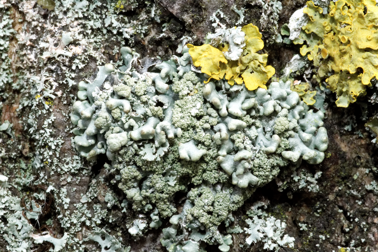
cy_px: 126
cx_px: 189
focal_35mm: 158
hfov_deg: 13.0
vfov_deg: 8.7
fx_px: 1654
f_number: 22
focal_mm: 105
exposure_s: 1/80
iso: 1600
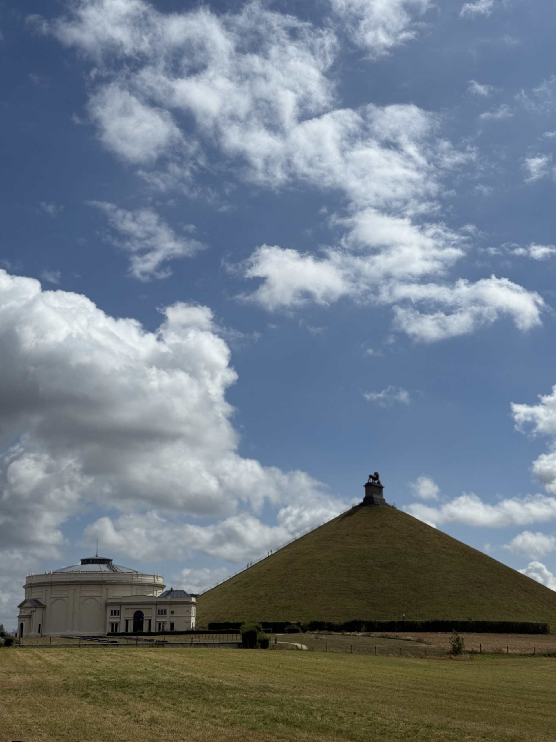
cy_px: 371
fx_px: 1028
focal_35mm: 48
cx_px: 278
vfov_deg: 39.7
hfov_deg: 30.3
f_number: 1.78
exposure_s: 1/20408
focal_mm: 6.76
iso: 50
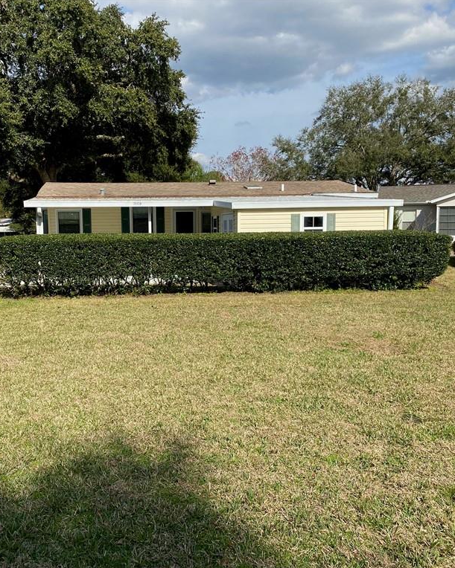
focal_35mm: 34
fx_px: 572
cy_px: 283
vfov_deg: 52.8
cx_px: 169
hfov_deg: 43.0
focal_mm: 4.25
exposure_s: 1/2817
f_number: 1.8
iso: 32
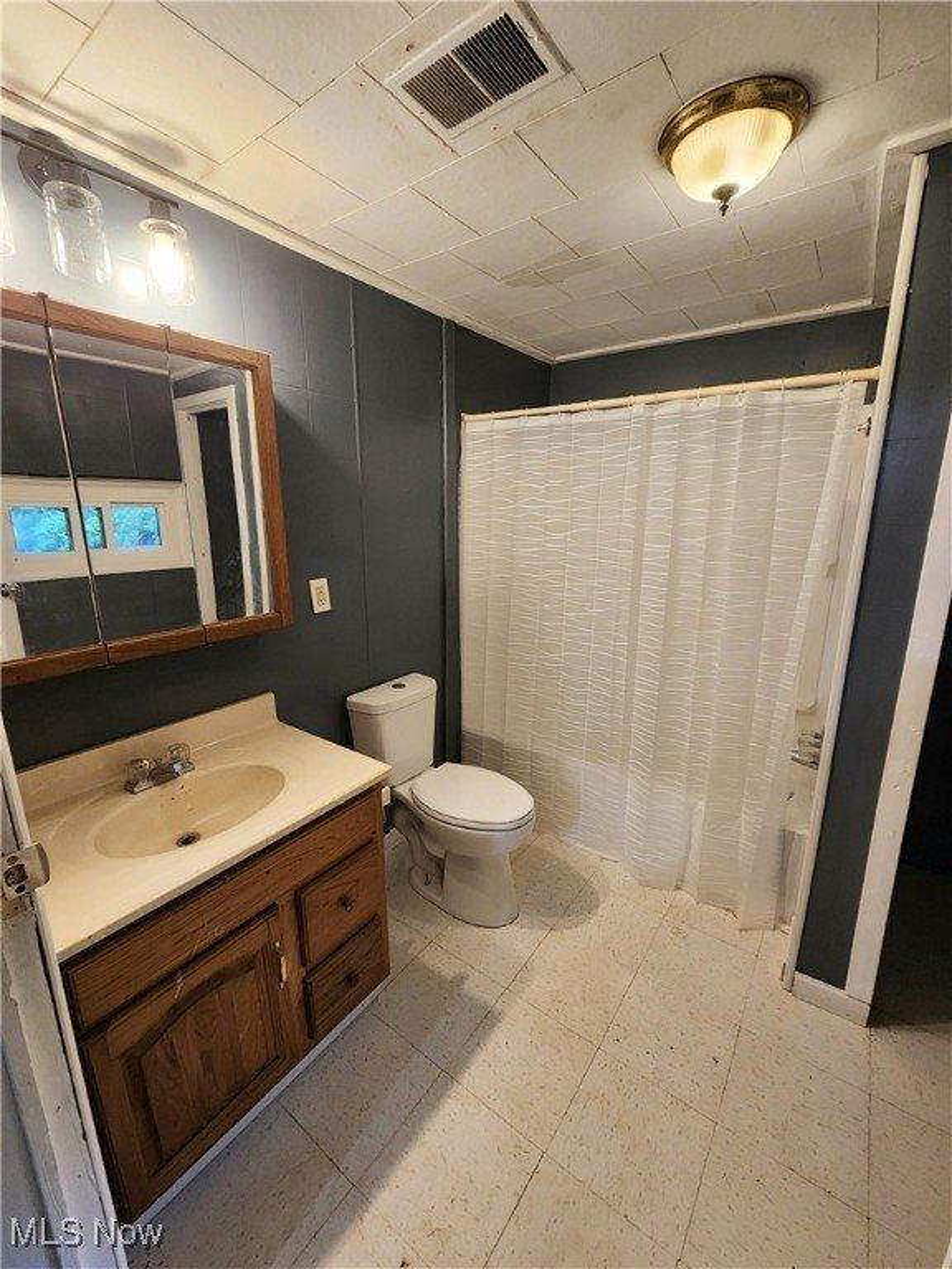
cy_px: 634
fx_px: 477
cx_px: 476
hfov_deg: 89.9
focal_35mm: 13
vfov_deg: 106.2
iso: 400
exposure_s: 1/60.2
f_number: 2.2
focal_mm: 2.2
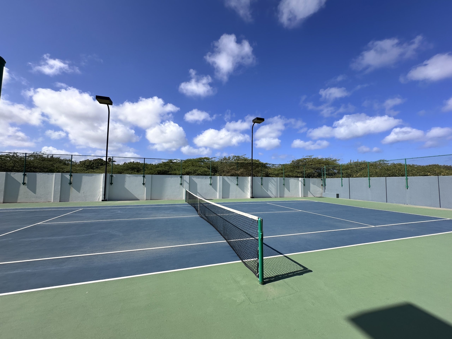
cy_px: 170
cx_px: 226
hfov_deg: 102.1
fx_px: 183
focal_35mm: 14
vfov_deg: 85.7
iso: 50
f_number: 2.2
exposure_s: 1/2353
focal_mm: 2.22
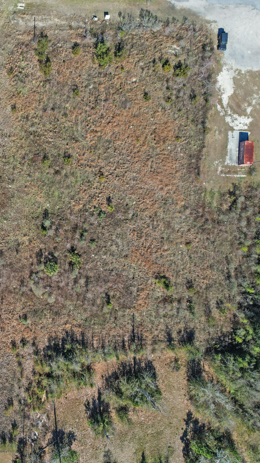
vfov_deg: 56.6
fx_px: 429
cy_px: 232
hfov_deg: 30.9
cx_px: -10
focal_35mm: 35
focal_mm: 8.38
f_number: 2.8
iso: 100
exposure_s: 1/800
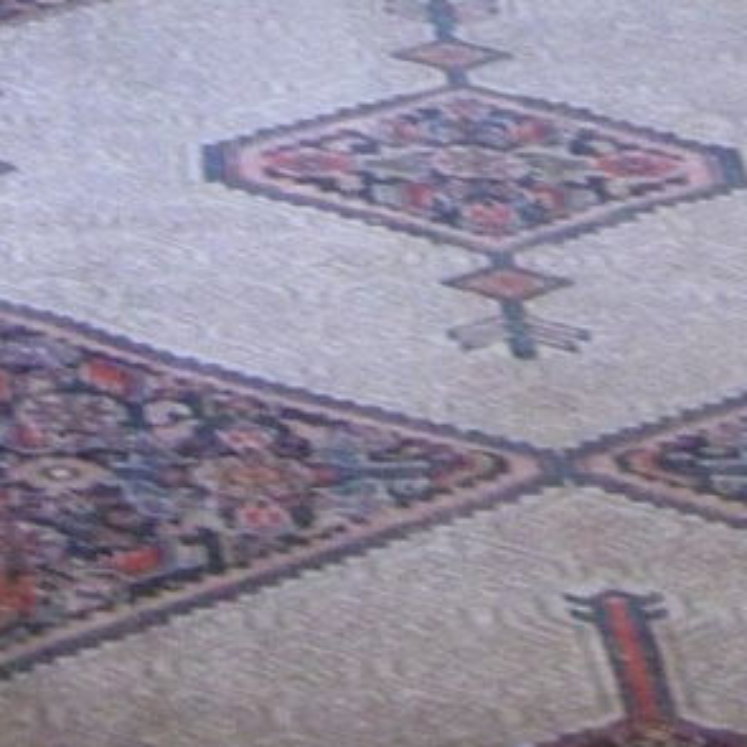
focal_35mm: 231
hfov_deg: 7.6
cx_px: 483
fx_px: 5640
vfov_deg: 7.2
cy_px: -1010
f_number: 2.7
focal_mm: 7.5
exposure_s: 1/14
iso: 400
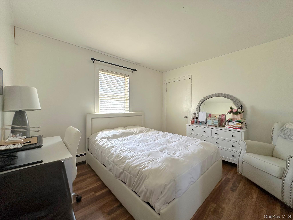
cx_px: 146
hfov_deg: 102.1
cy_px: 110
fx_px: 119
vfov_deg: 85.7
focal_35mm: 14
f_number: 2.2
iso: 100
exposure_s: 1/99
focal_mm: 2.22
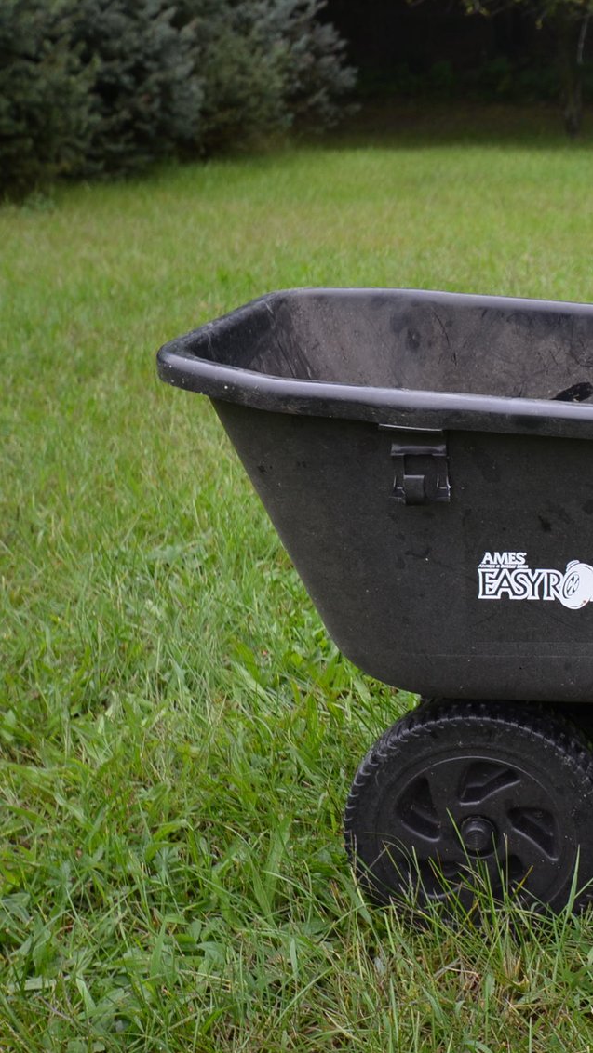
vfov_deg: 36.6
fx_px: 1593
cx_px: 752
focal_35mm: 57
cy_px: 527
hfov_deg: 19.6
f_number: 5
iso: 400
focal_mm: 24
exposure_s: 1/100
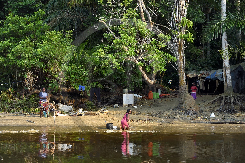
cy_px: 82
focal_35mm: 75
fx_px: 510
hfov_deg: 27.0
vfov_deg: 18.2
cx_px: 122
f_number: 5
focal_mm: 75
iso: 800
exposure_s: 1/1000
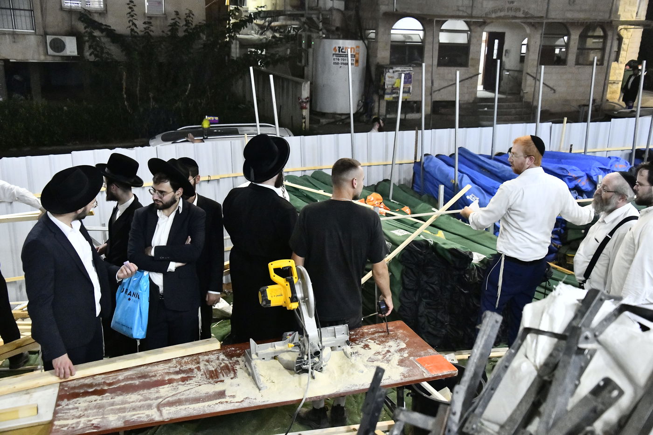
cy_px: 218
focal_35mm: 38
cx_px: 326
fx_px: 689
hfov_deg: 50.7
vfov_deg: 35.0
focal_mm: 38
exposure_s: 1/125
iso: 8000
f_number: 5.6
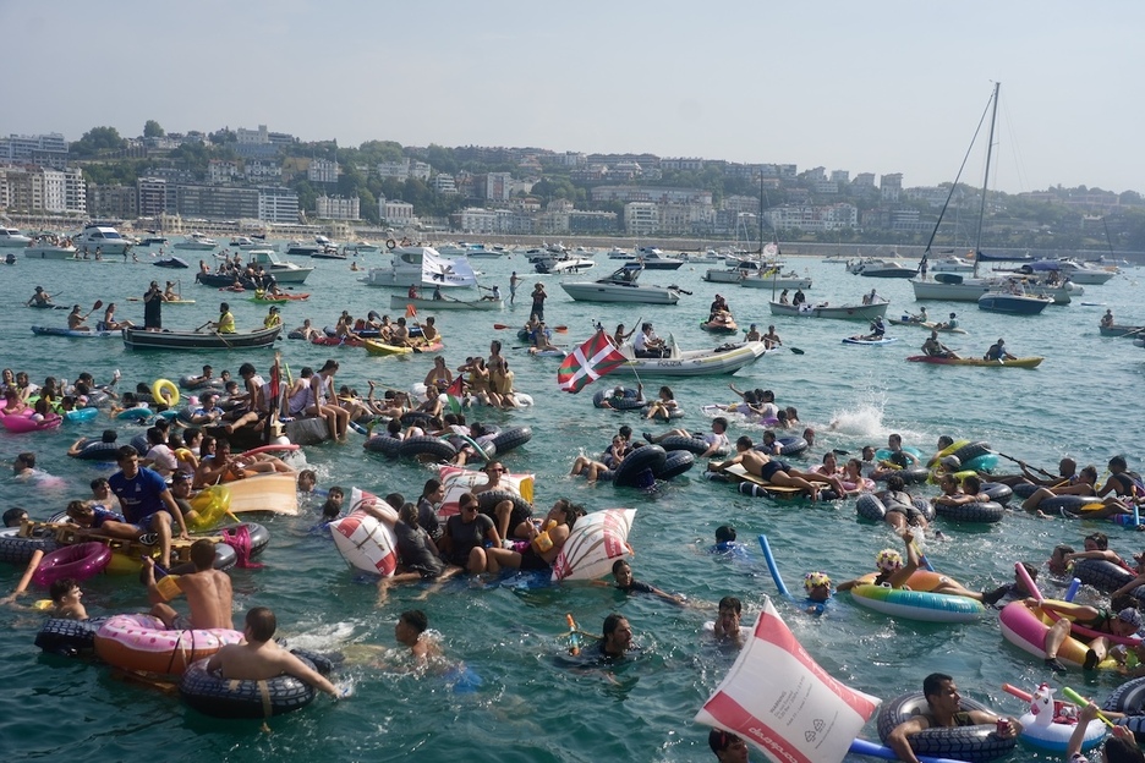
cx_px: 572
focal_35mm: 34
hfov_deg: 55.8
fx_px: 1081
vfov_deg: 38.9
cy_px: 382
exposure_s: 1/2500
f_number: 4
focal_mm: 34
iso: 200
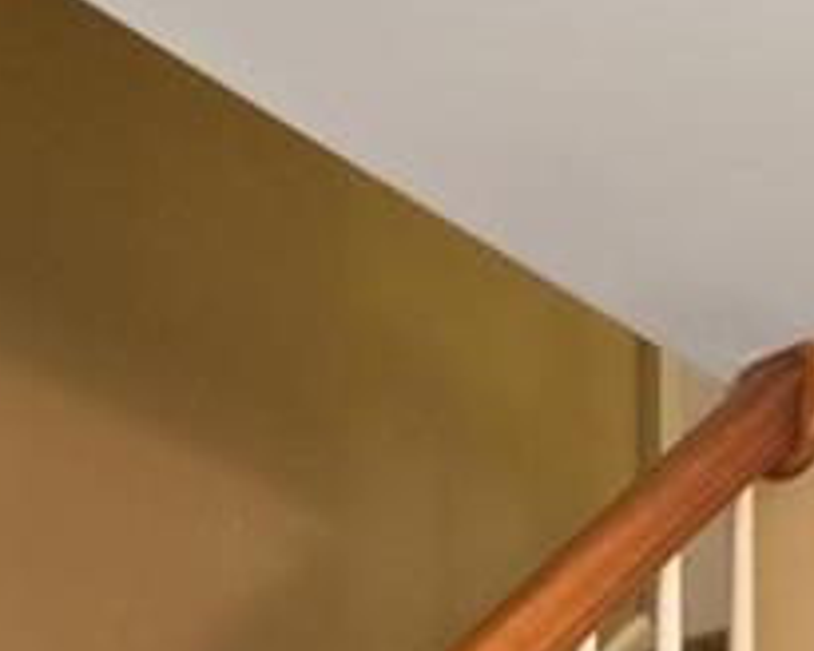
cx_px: 191
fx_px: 3180
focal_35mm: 132
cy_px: 2017
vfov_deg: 9.1
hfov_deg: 14.5
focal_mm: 9
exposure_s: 1/2.5
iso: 640
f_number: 8
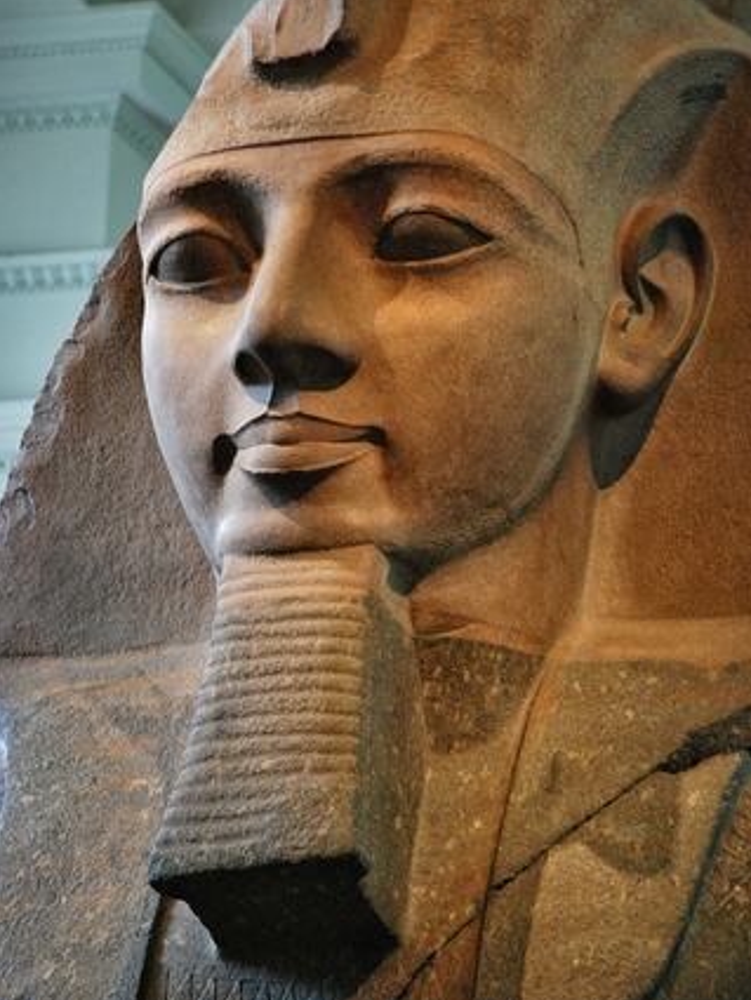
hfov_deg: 9.1
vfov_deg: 12.1
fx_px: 4713
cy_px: 471
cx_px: 376
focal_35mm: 163
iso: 800
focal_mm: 100
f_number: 5.6
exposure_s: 1/25
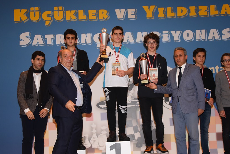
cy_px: 87
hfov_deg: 35.6
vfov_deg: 24.2
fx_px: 358
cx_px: 119
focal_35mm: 56
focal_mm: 40
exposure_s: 1/160
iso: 1600
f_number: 4
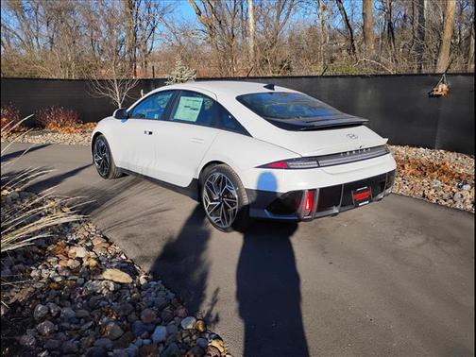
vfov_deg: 49.7
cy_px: 178
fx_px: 385
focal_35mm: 28
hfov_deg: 63.4
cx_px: 238
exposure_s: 1/1250
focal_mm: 4.26
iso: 100
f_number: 1.8
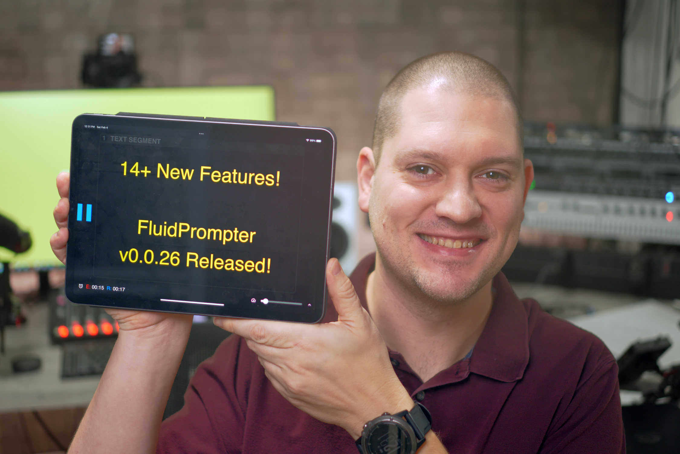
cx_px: 340
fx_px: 992
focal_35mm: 52
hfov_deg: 37.9
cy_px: 227
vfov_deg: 25.8
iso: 125
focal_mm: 35
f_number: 1.8
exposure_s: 1/30
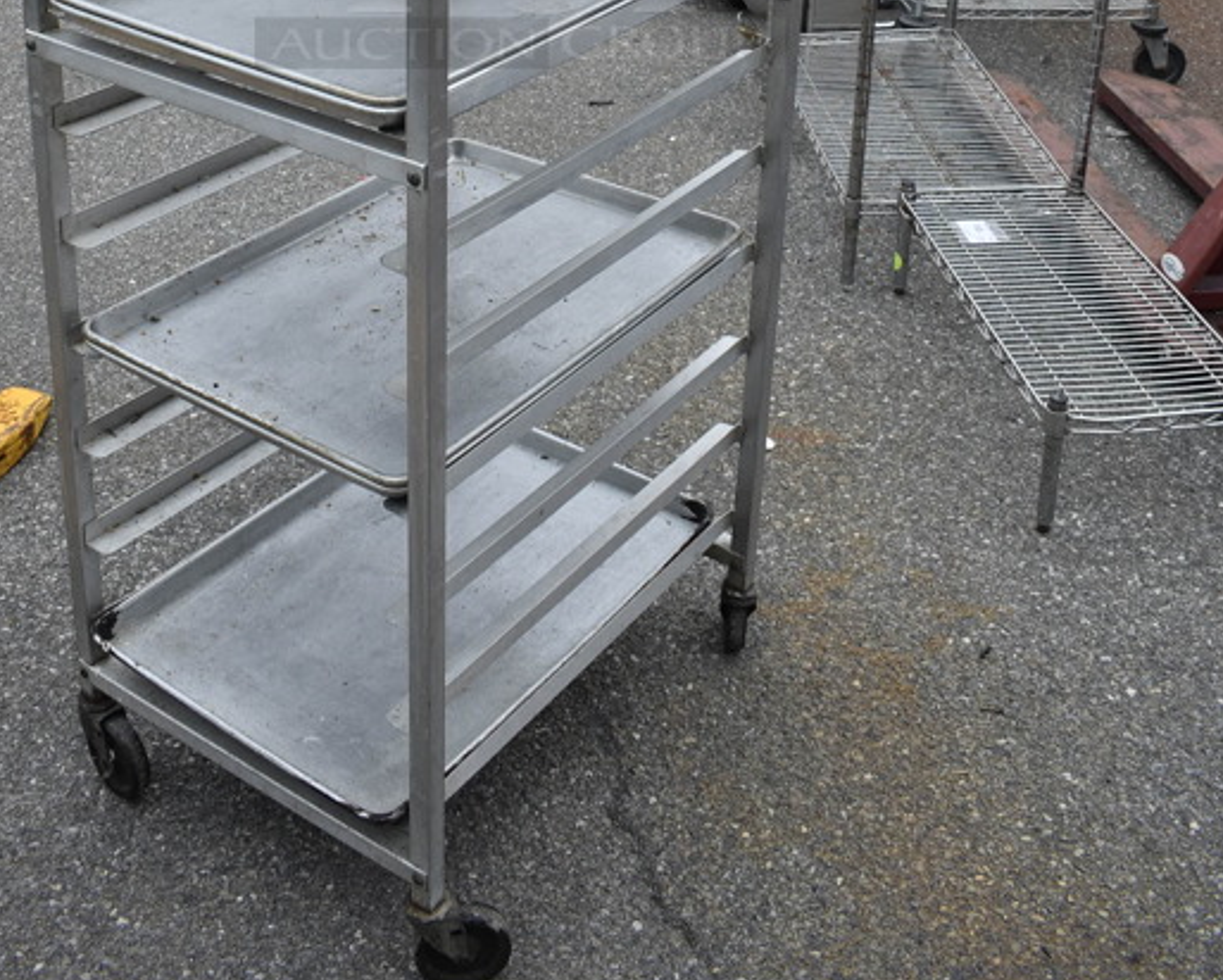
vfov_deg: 30.5
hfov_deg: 41.0
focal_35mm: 45
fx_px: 1630
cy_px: -56
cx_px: 521
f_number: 5.6
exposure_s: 1/125
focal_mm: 18
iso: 220
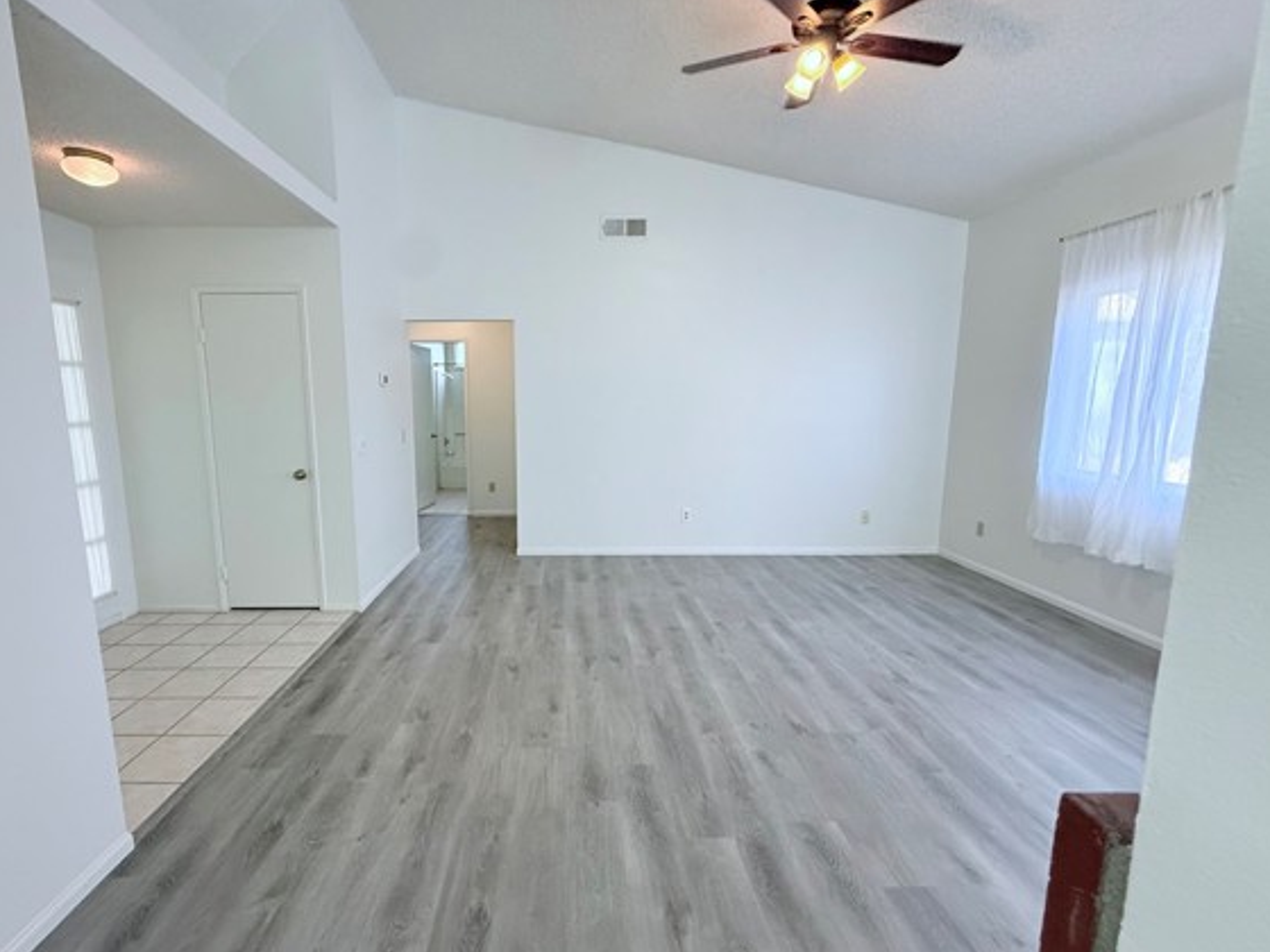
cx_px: 576
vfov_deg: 78.1
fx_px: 587
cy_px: 487
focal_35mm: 16
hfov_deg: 94.2
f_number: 2.2
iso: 320
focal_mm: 2.22
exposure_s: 1/120
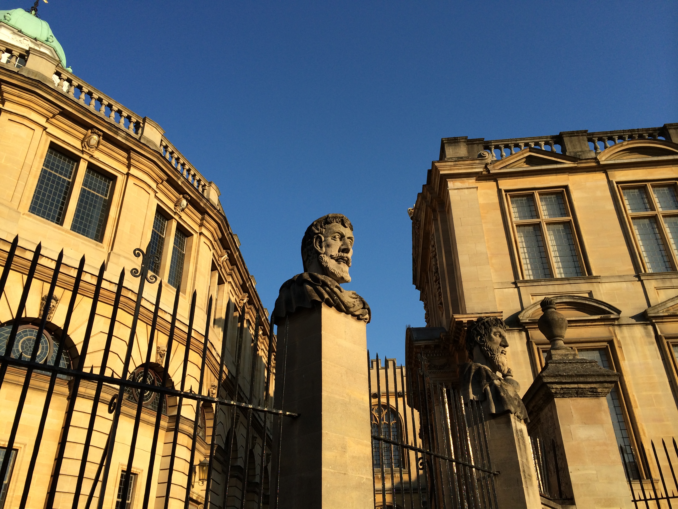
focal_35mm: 30
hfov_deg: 60.0
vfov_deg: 46.8
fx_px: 588
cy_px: 254
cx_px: 339
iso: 32
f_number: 2.2
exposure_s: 1/1520
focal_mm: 4.12
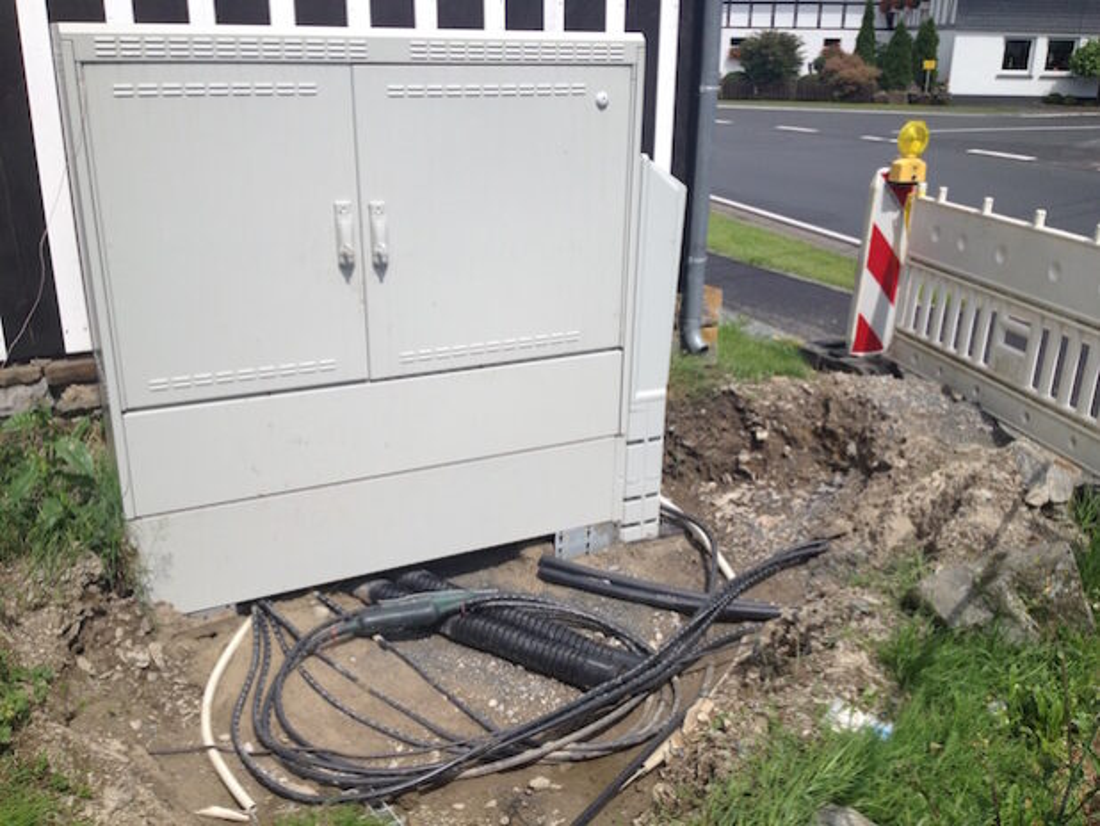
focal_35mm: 35
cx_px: 550
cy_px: 413
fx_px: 1113
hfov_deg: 52.6
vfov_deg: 40.7
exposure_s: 1/2304
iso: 64
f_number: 2.4
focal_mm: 4.28
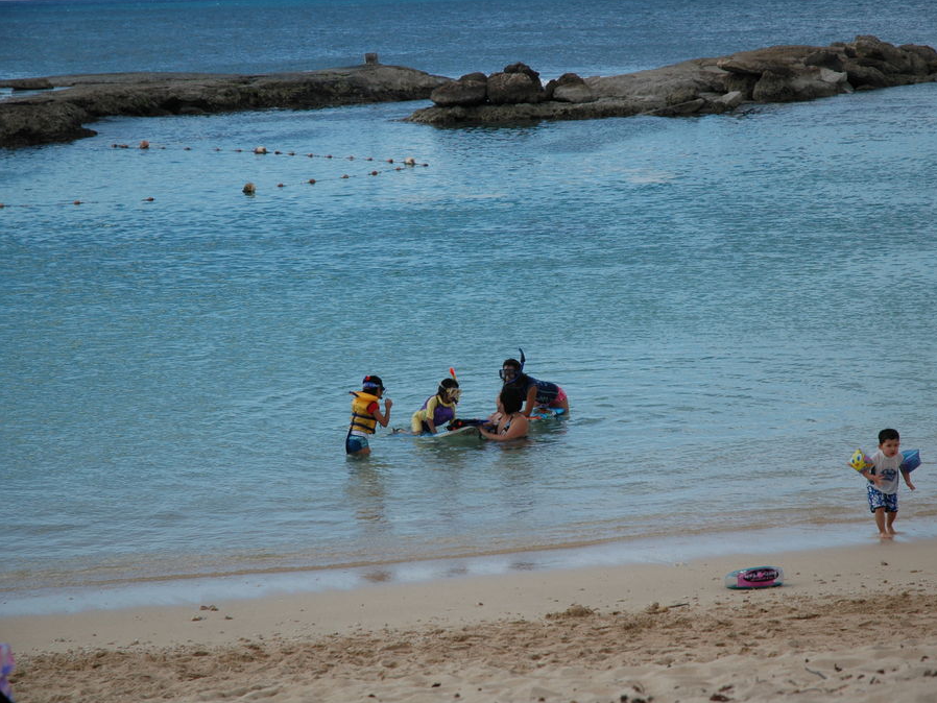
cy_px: 350
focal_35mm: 115
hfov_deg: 17.1
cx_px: 500
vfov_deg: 12.9
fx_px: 3114
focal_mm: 70
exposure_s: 1/1600
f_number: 4.5
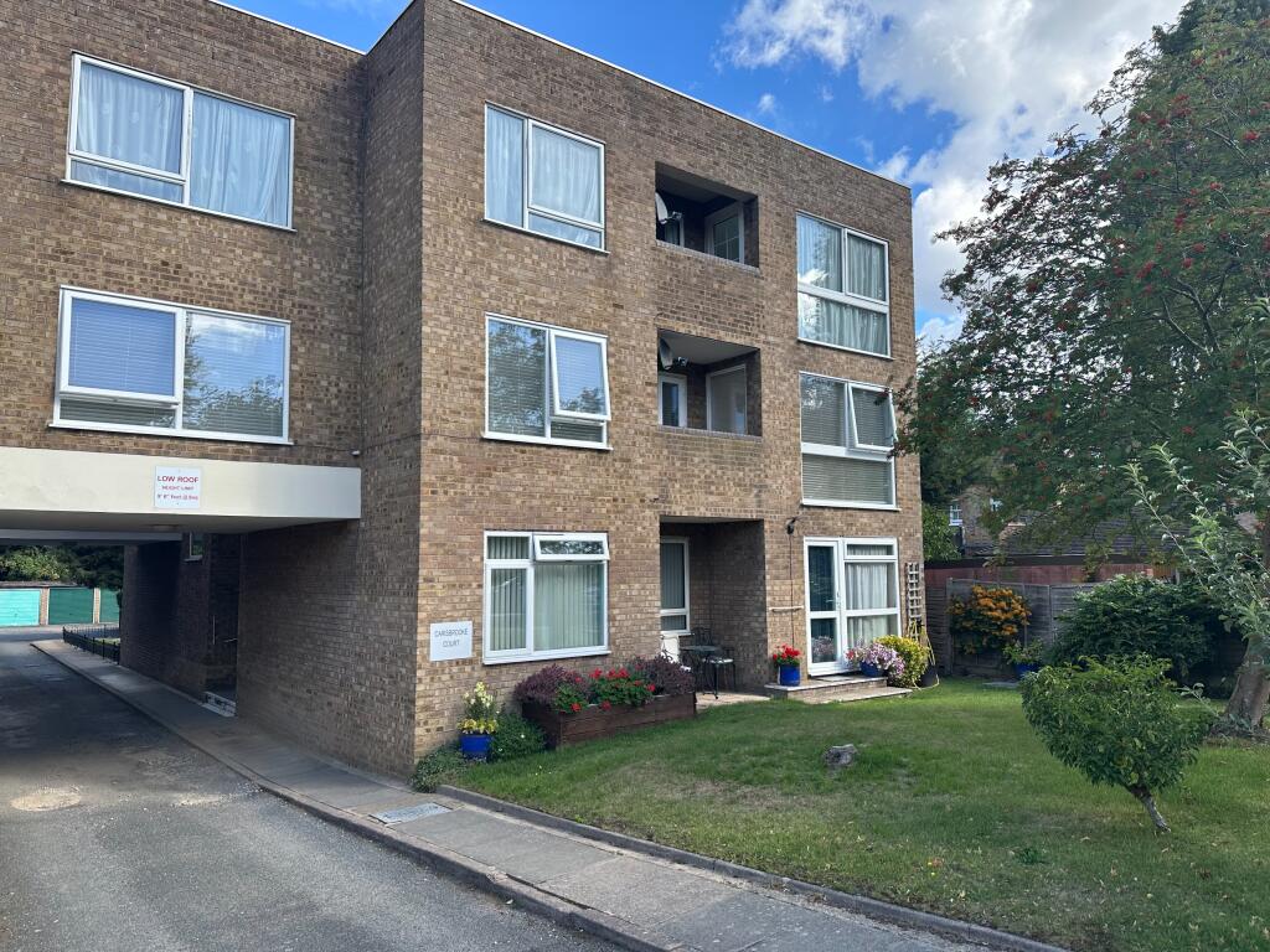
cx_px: 635
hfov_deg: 71.6
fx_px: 881
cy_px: 476
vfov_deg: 56.8
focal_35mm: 24
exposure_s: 1/1393
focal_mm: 6.86
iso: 80
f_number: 1.78
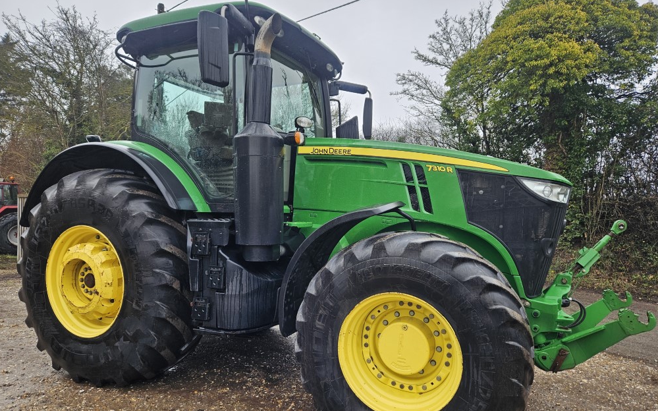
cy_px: 230
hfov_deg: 72.6
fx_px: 448
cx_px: 323
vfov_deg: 49.2
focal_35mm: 25
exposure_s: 1/180
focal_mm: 5.4
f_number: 1.8
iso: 40
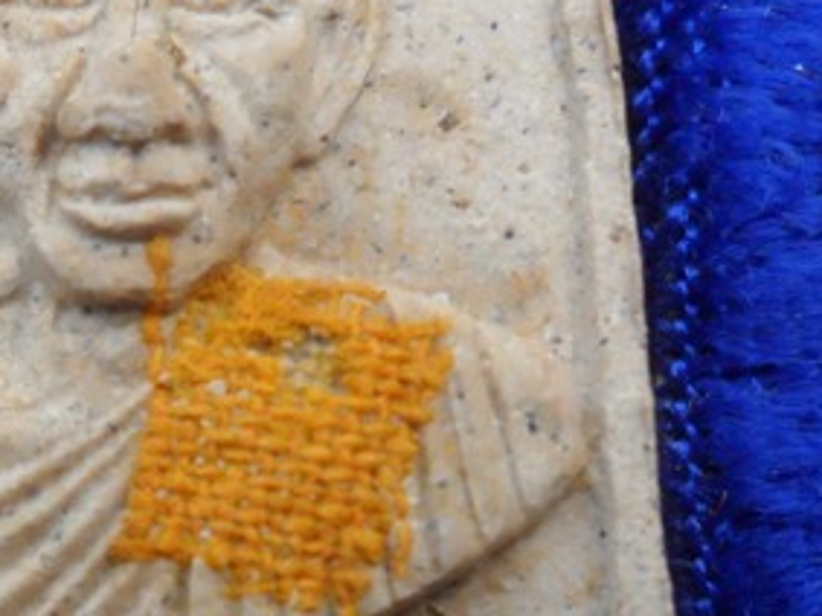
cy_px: 321
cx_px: 187
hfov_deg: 24.1
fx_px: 1899
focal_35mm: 80
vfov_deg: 18.4
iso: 100
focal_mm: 4.9
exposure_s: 1/60
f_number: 3.5
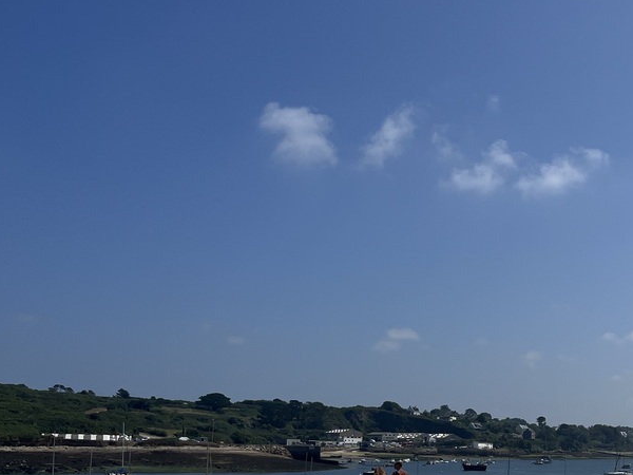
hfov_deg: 34.0
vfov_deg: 27.3
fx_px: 951
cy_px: 396
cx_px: 612
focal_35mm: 52
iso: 50
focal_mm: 5.1
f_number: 1.6
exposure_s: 1/9901
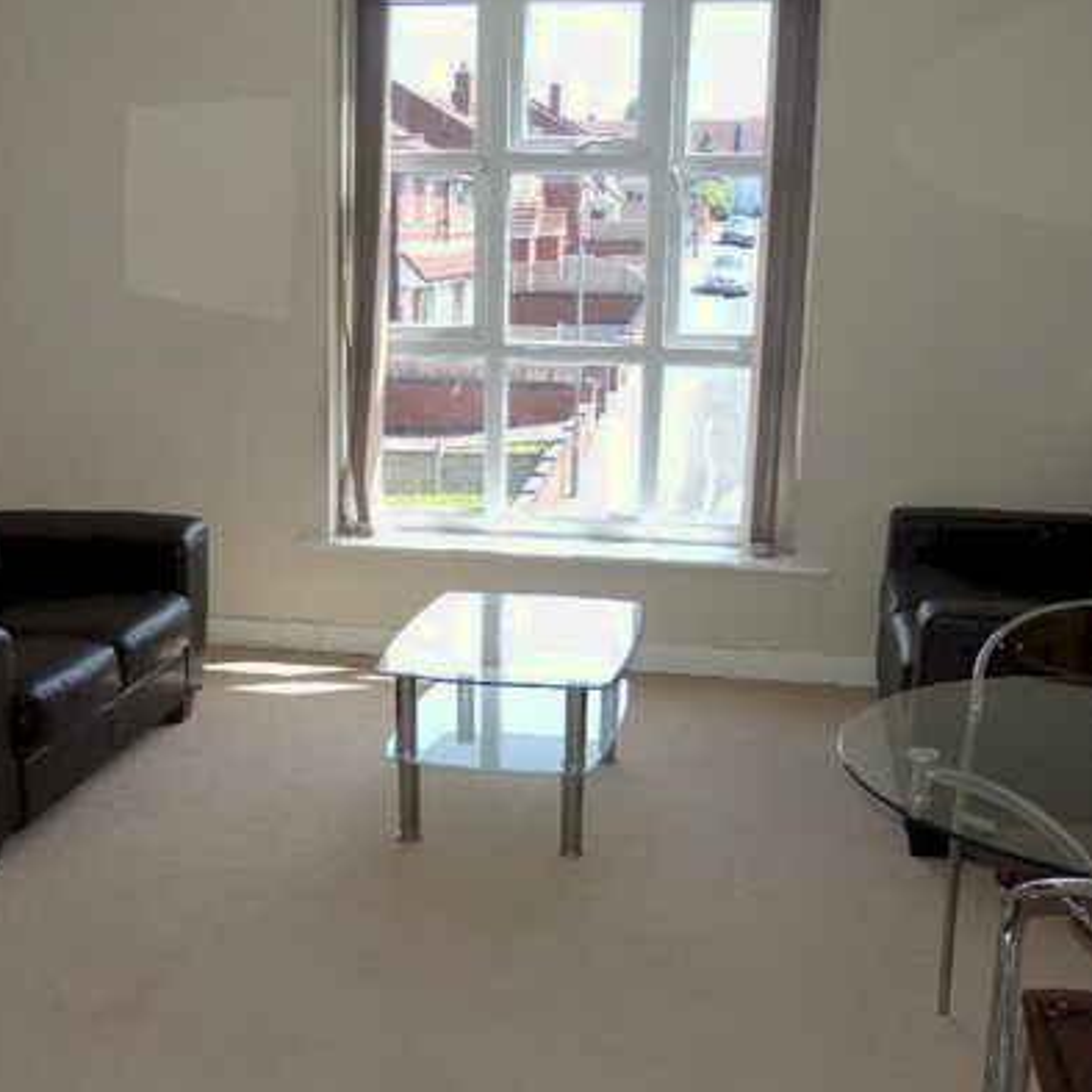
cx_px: 463
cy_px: 631
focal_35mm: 44
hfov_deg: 38.3
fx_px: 1570
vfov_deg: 38.3
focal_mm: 6
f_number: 2
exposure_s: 1/320
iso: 80
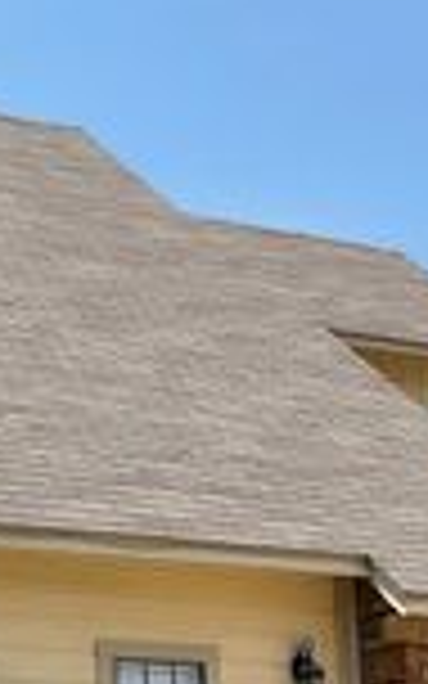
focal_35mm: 101
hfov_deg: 12.9
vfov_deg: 20.0
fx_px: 1885
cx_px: 90
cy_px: 673
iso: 16
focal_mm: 3
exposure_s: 1/1675
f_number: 1.8
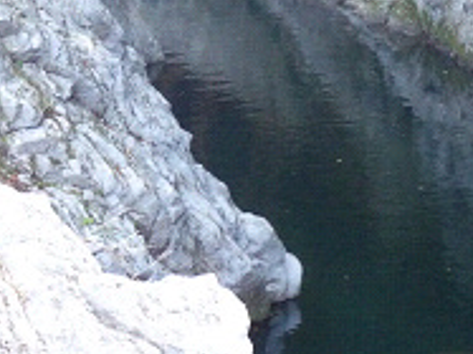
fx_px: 3318
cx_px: 538
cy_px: -14
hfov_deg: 8.1
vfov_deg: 6.1
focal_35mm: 243
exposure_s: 1/80
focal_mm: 13.8
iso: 320
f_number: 3.4
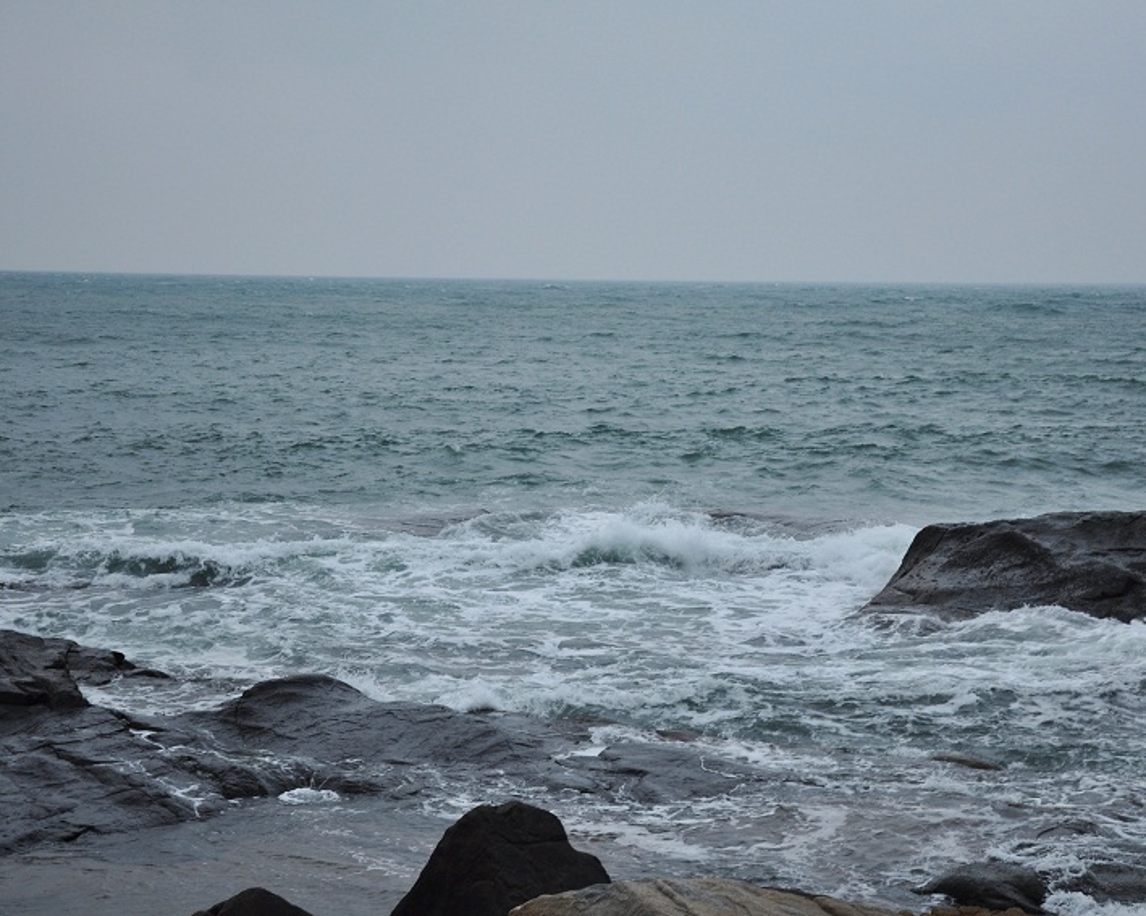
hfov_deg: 24.9
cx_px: 640
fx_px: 2597
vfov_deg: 20.0
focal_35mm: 77
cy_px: 459
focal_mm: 45
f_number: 4.8
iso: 200
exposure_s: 1/60
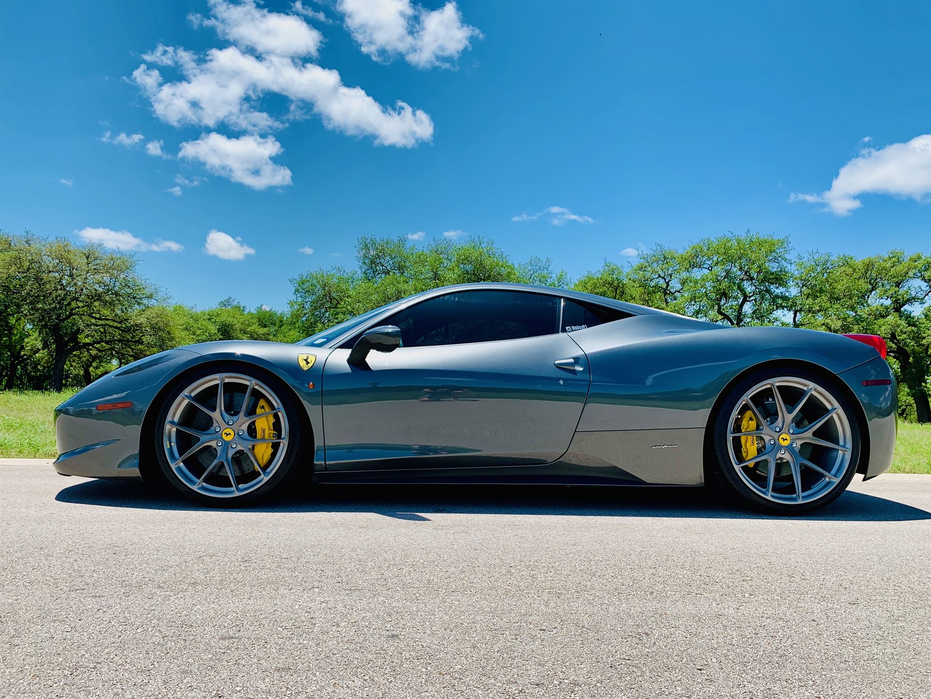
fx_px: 699
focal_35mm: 26
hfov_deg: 67.3
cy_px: 350
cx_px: 466
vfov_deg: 53.1
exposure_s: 1/1468
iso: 25
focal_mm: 4.25
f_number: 1.8
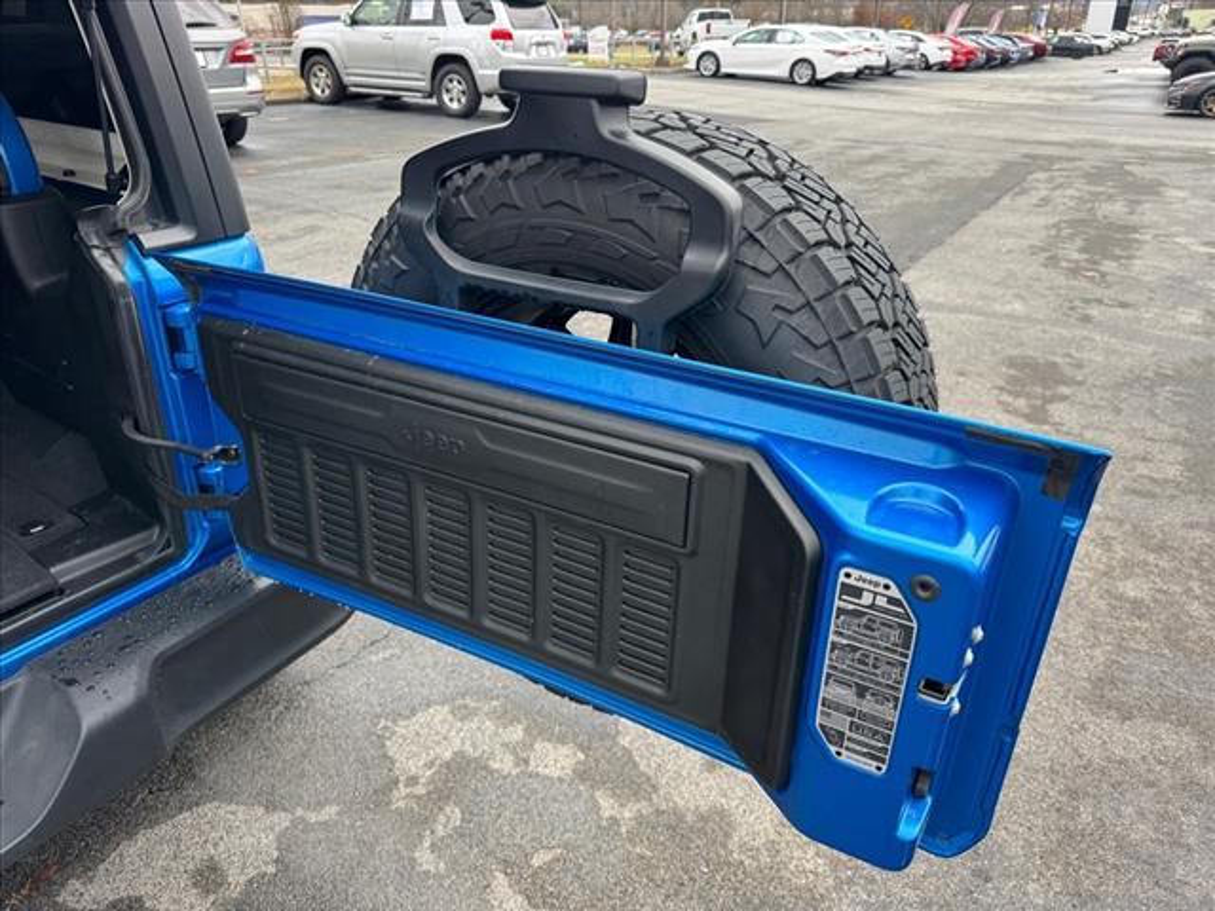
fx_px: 842
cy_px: 456
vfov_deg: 56.8
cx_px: 608
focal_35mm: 24
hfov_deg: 71.6
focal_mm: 6.76
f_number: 1.78
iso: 50
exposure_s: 1/123
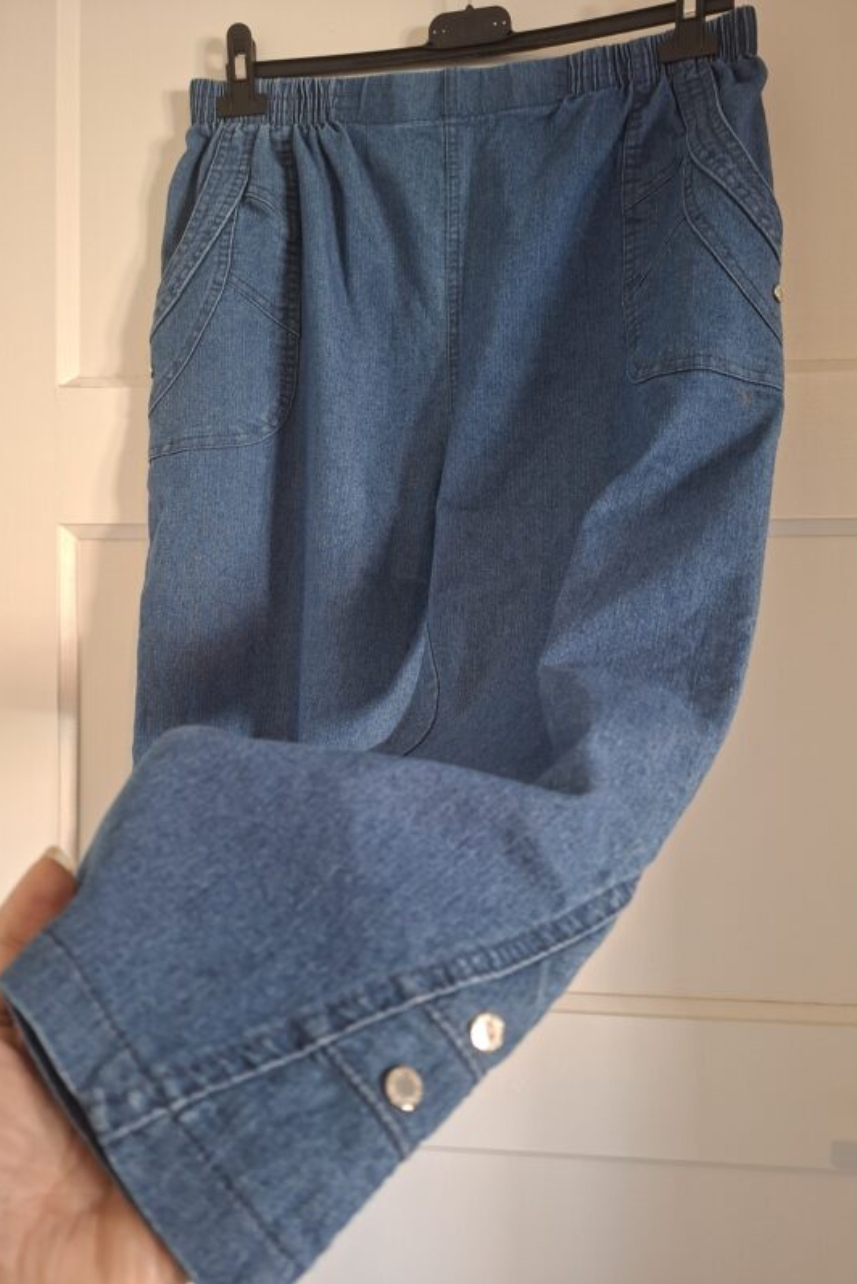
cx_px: 435
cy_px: 641
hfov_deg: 53.2
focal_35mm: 24
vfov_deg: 73.7
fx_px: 856
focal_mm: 5.54
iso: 320
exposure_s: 1/30
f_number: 1.8
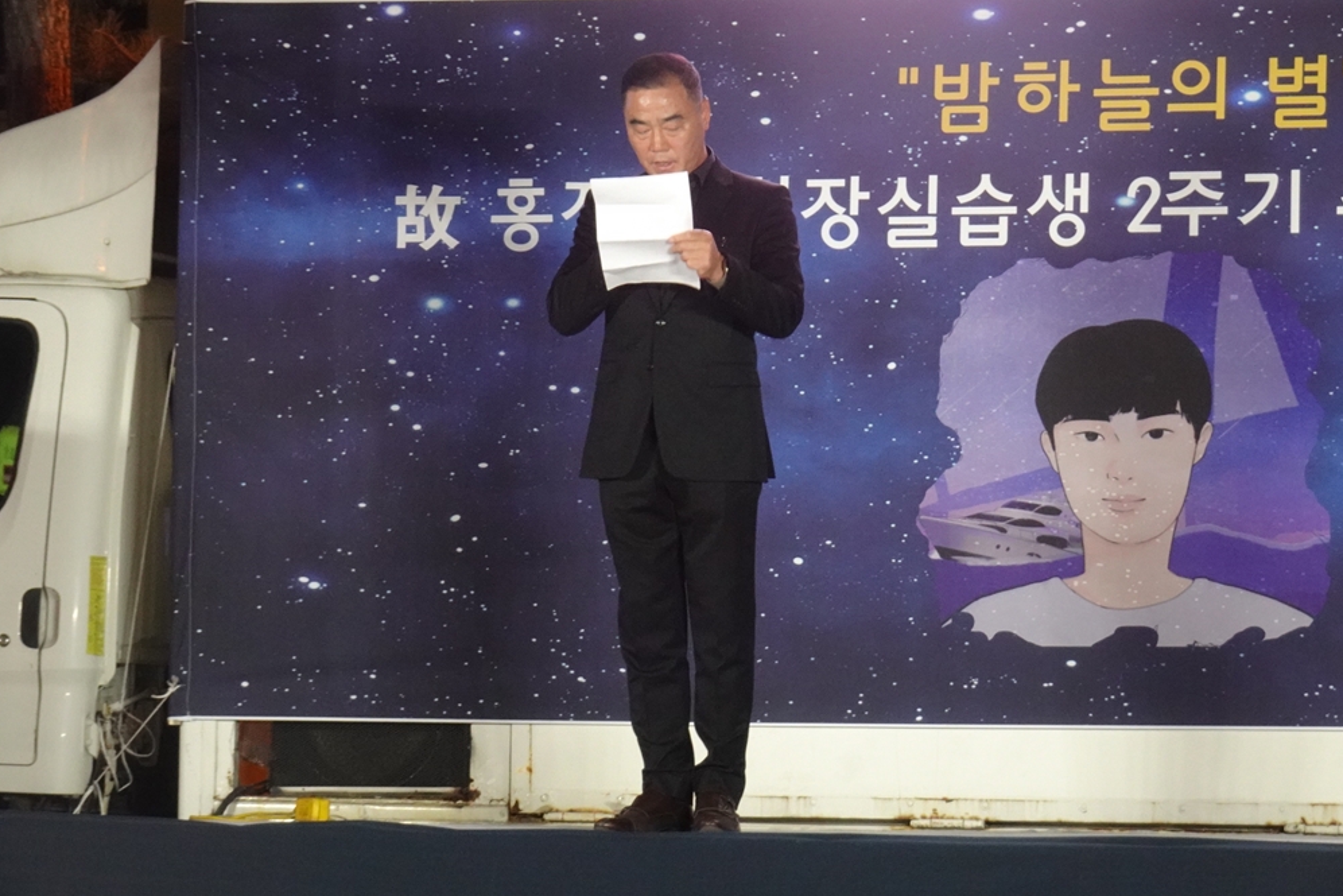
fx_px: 6380
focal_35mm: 171
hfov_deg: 12.0
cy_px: 411
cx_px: 672
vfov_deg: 8.0
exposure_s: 1/13
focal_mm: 26.12
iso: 800
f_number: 5.6
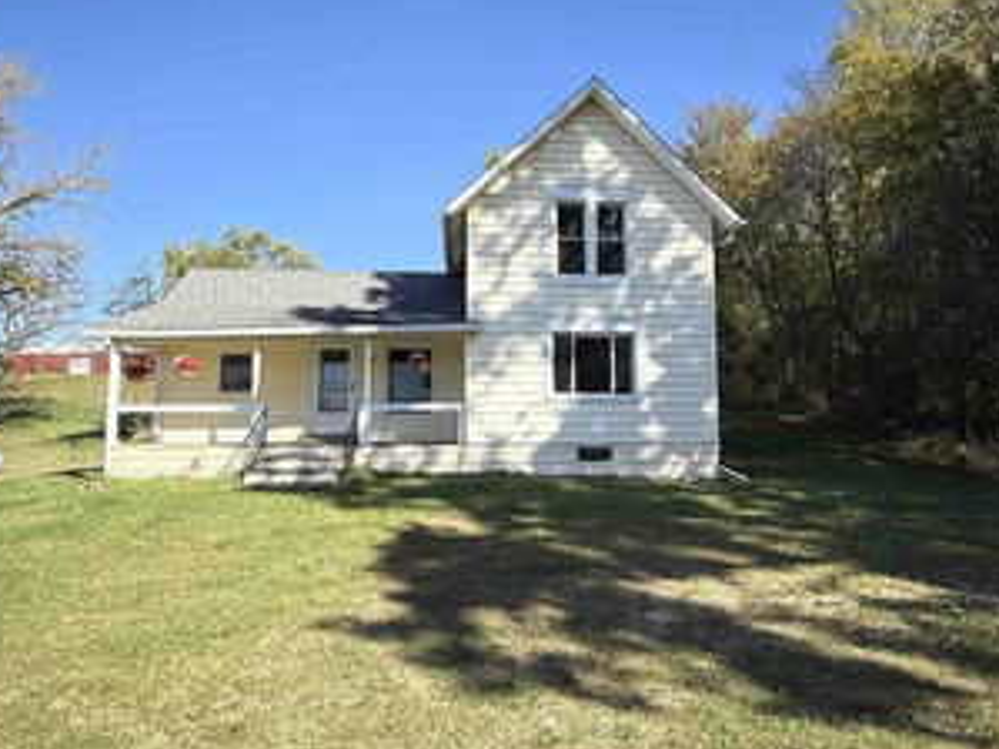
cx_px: 538
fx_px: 692
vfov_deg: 56.8
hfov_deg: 71.5
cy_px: 358
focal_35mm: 24
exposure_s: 1/1189
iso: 50
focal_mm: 2.22
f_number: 2.2
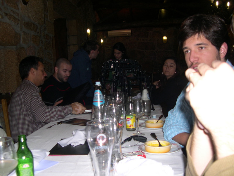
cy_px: 88
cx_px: 117
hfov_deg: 49.0
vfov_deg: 37.7
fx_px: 257
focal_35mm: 38
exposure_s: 1/60
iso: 100
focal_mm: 8
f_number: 2.8
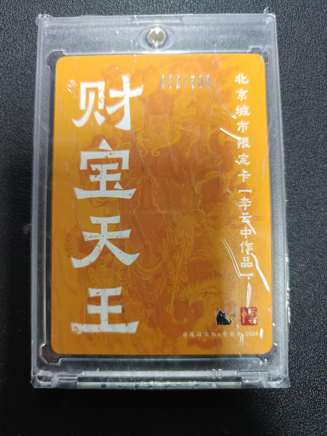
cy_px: 218
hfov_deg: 56.8
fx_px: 302
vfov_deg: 71.6
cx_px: 164
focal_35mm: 24
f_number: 1.7
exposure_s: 1/33.3
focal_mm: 5.31
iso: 899
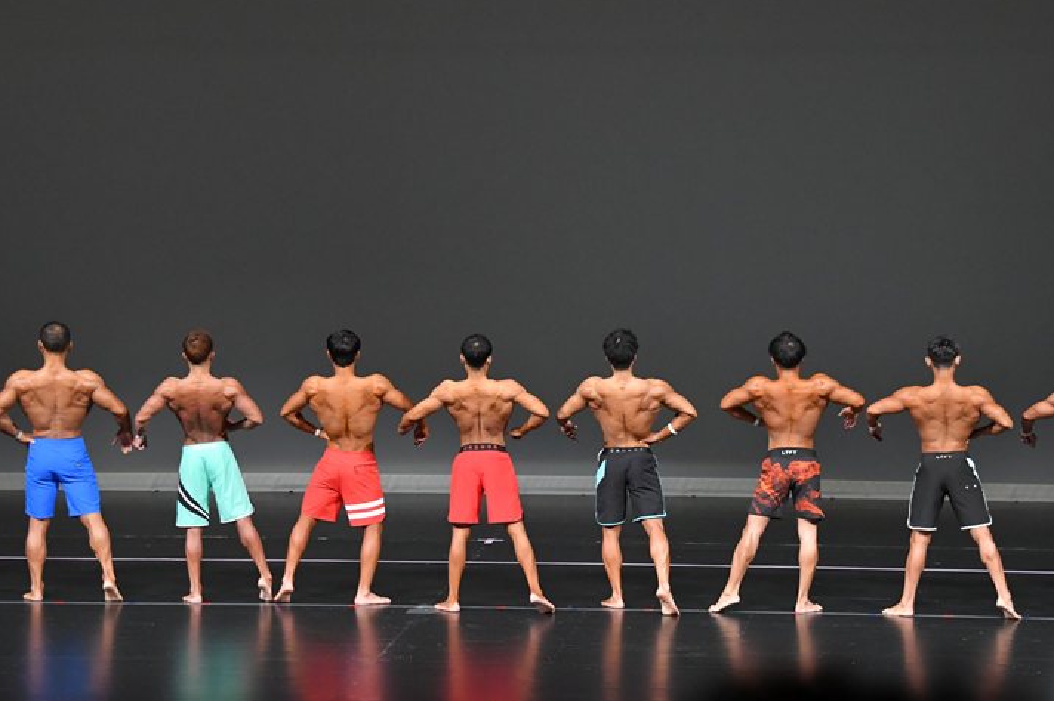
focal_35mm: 160
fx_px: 4682
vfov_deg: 8.6
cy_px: 348
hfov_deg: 12.8
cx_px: 537
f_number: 5.6
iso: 4000
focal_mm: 98
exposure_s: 1/400
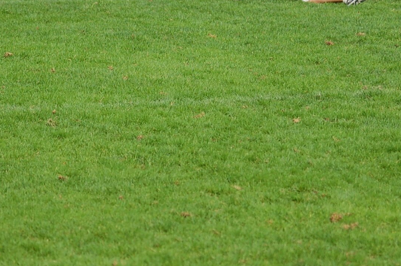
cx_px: 211
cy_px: 47
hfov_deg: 8.2
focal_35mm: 251
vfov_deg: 5.4
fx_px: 2790
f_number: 4
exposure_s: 1/1000
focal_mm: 82
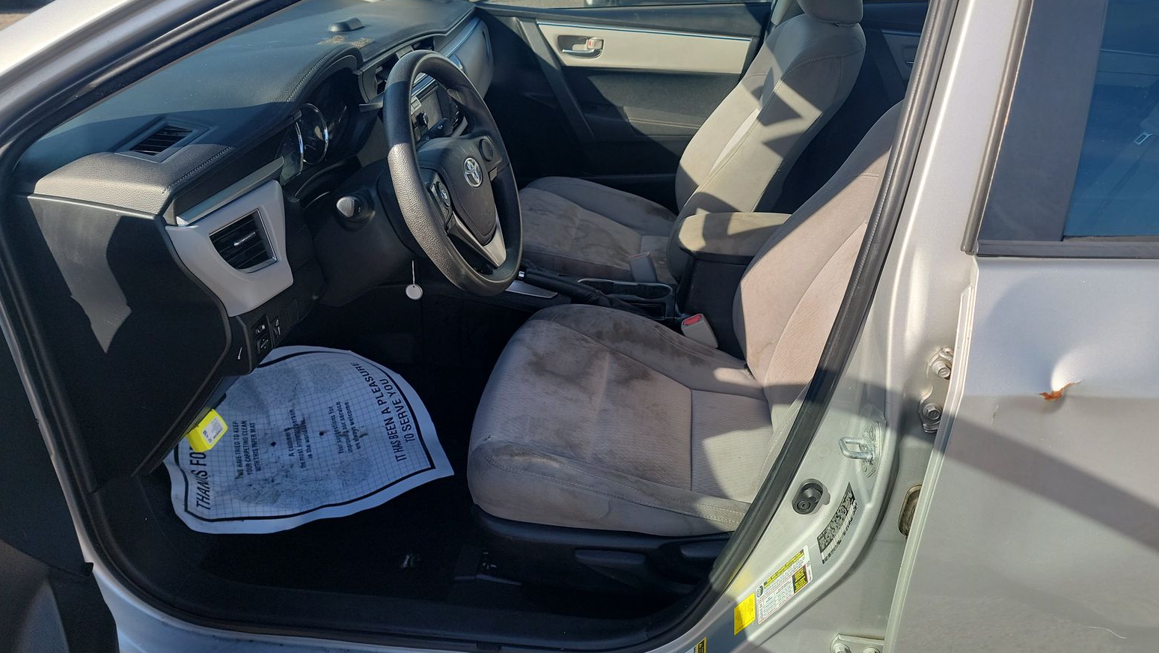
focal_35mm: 27
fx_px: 830
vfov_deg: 42.9
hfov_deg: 69.8
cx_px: 584
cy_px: 291
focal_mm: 6.7
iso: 50
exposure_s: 1/357
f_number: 1.8
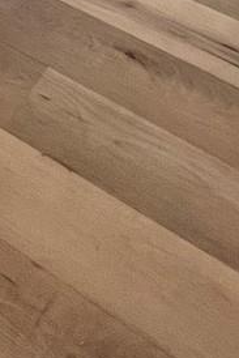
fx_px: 786
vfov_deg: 16.6
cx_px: -52
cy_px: -418
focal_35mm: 79
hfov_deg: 16.5
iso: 100
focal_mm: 1.57
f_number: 1.8
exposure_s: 1/125
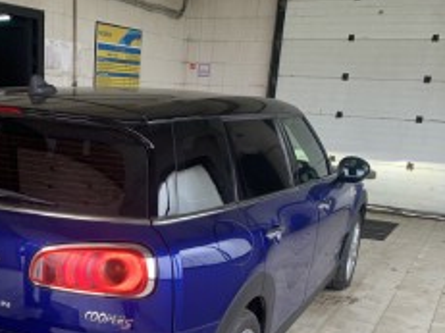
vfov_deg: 31.2
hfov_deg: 41.2
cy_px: 273
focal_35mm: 45
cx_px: 125
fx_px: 578
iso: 80
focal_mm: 4.25
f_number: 1.8
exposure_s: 1/121
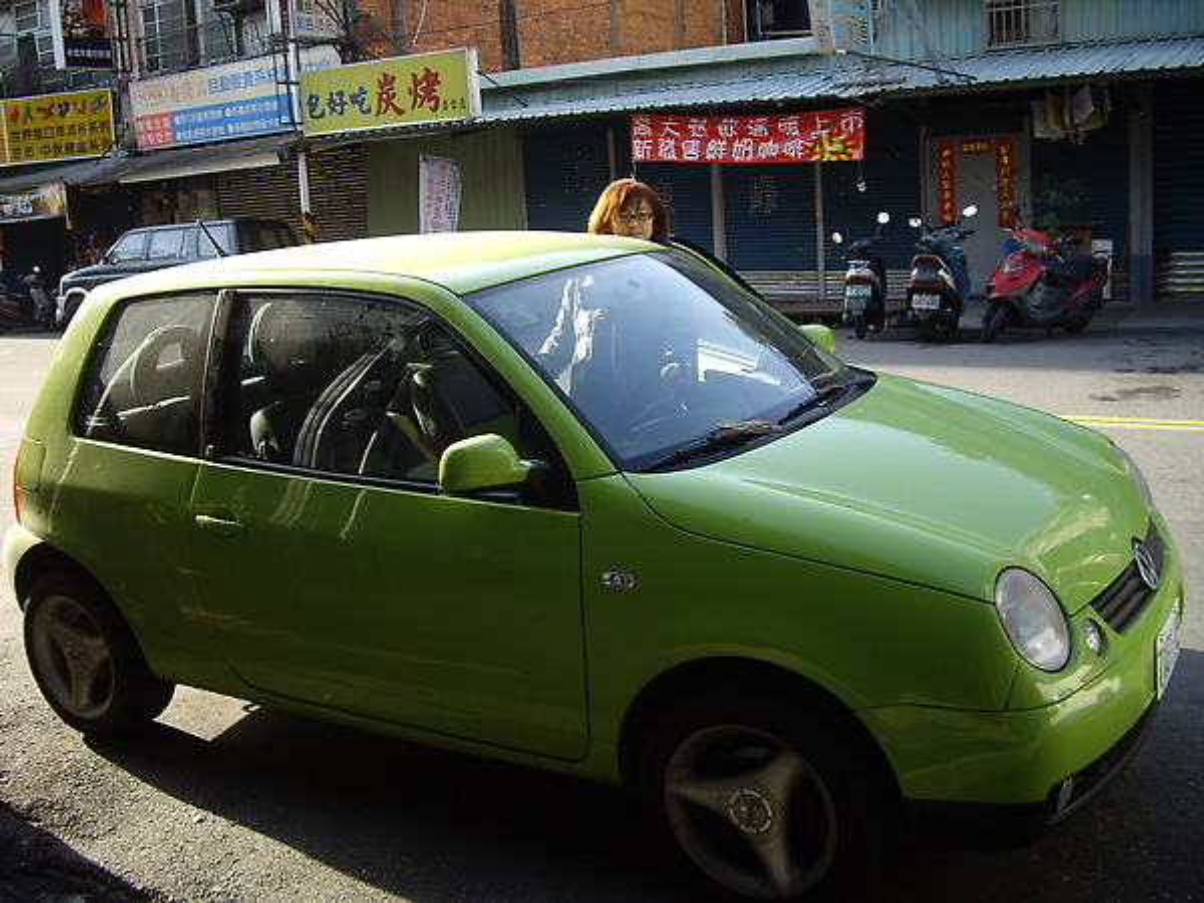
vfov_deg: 37.7
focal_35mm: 38
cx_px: 602
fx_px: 1322
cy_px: 452
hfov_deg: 49.0
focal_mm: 7.9
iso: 100
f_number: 2.8
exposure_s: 1/200
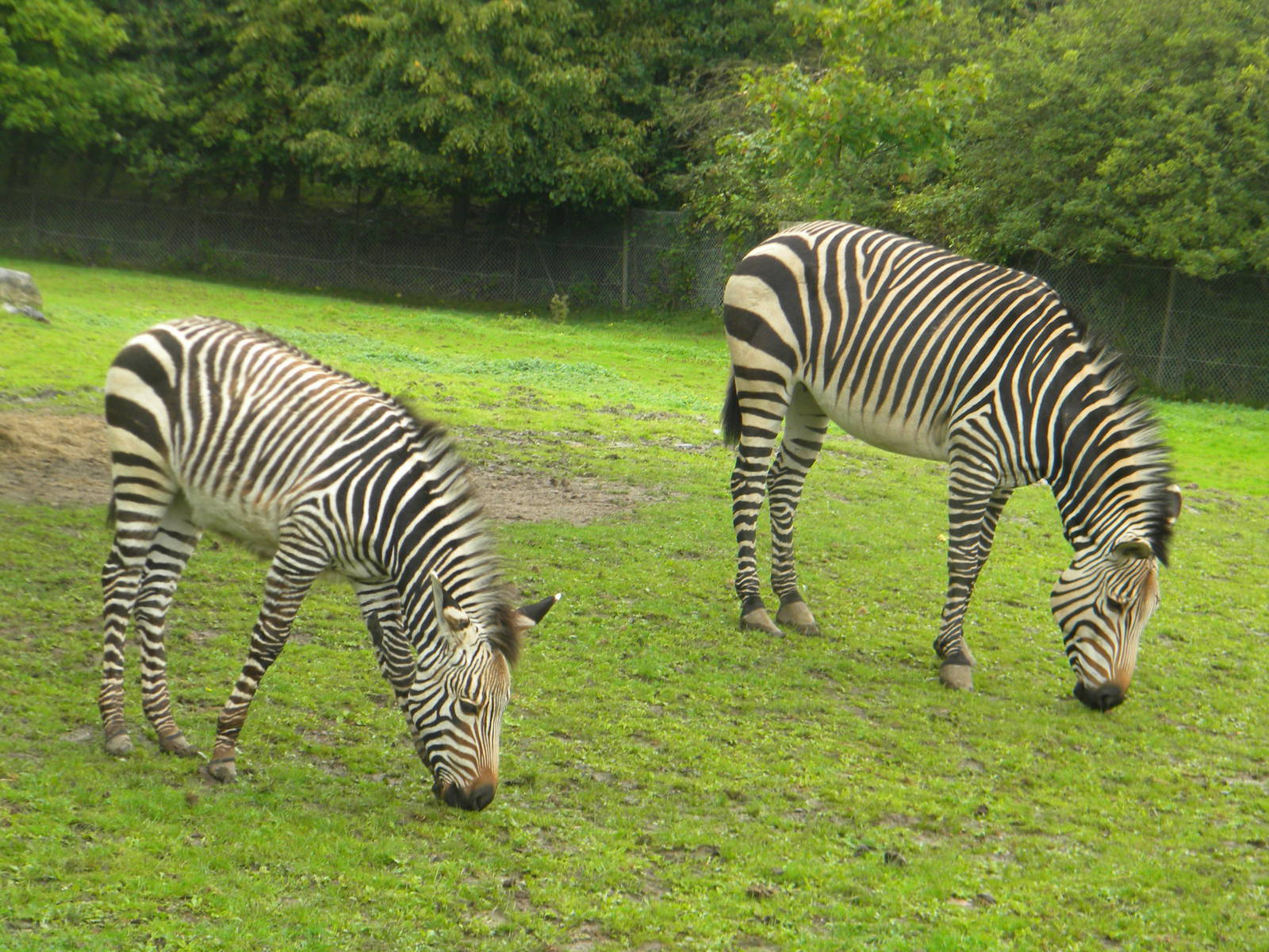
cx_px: 634
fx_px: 3849
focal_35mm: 105
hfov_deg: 18.7
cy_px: 476
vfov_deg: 14.1
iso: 114
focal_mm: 19
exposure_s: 1/59.8
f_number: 4.7
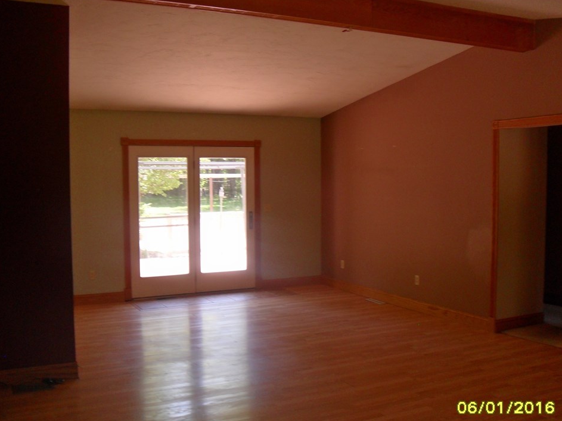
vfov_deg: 37.7
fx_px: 617
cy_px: 223
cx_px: 274
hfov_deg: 49.0
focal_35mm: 38
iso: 120
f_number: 3
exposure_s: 1/45
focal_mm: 6.3
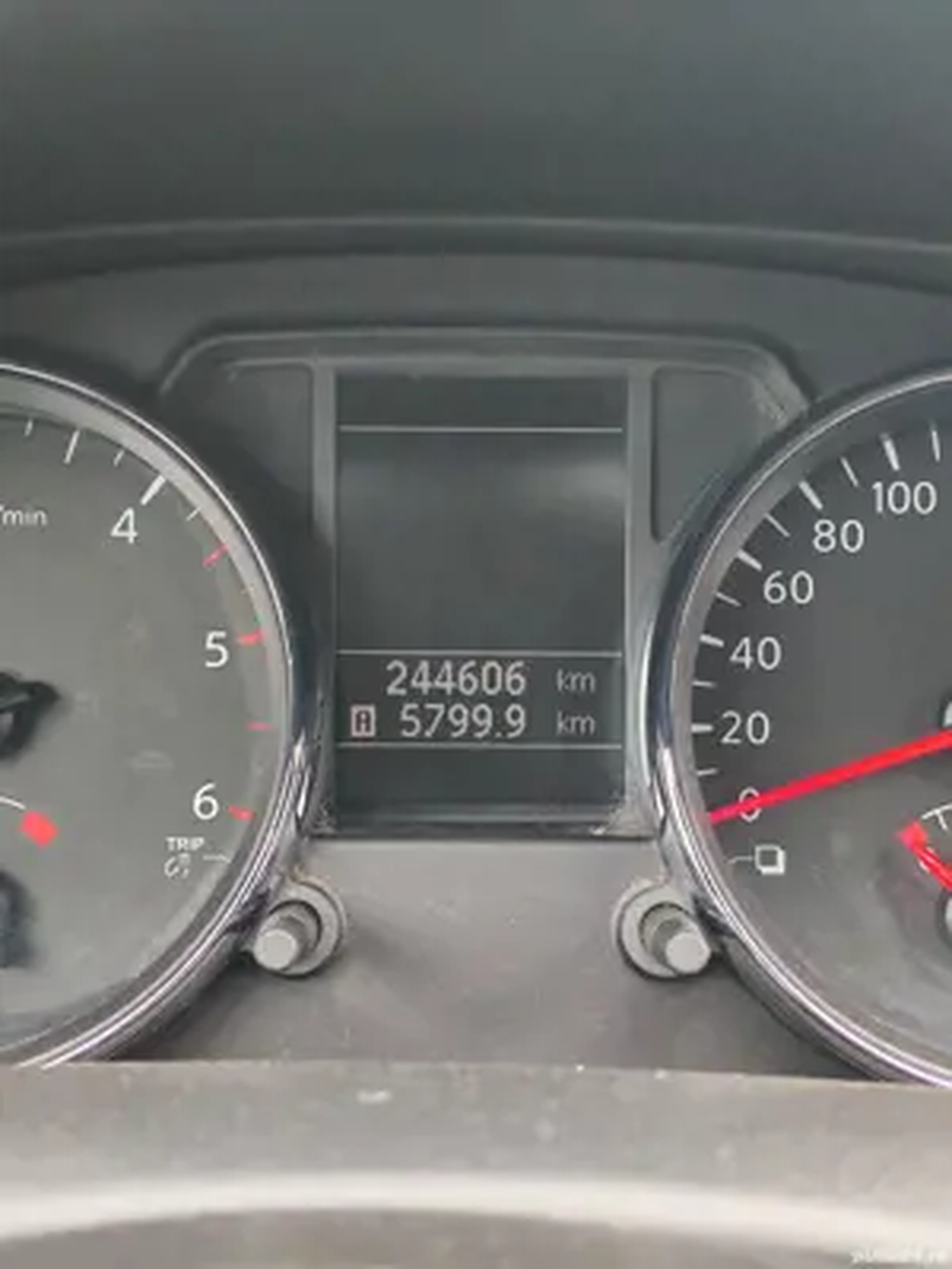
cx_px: 476
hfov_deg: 27.0
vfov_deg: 35.5
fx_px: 1980
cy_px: 634
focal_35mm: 54
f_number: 1.95
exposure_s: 1/100
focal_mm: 5.52
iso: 160
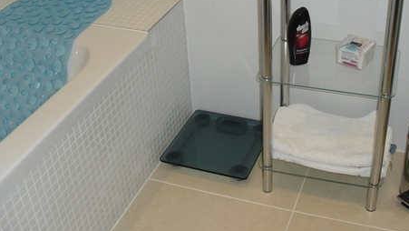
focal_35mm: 51
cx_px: 251
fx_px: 553
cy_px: 48
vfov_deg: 23.2
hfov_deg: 40.3
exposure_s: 1/100
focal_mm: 6.3
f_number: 3.1
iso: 100
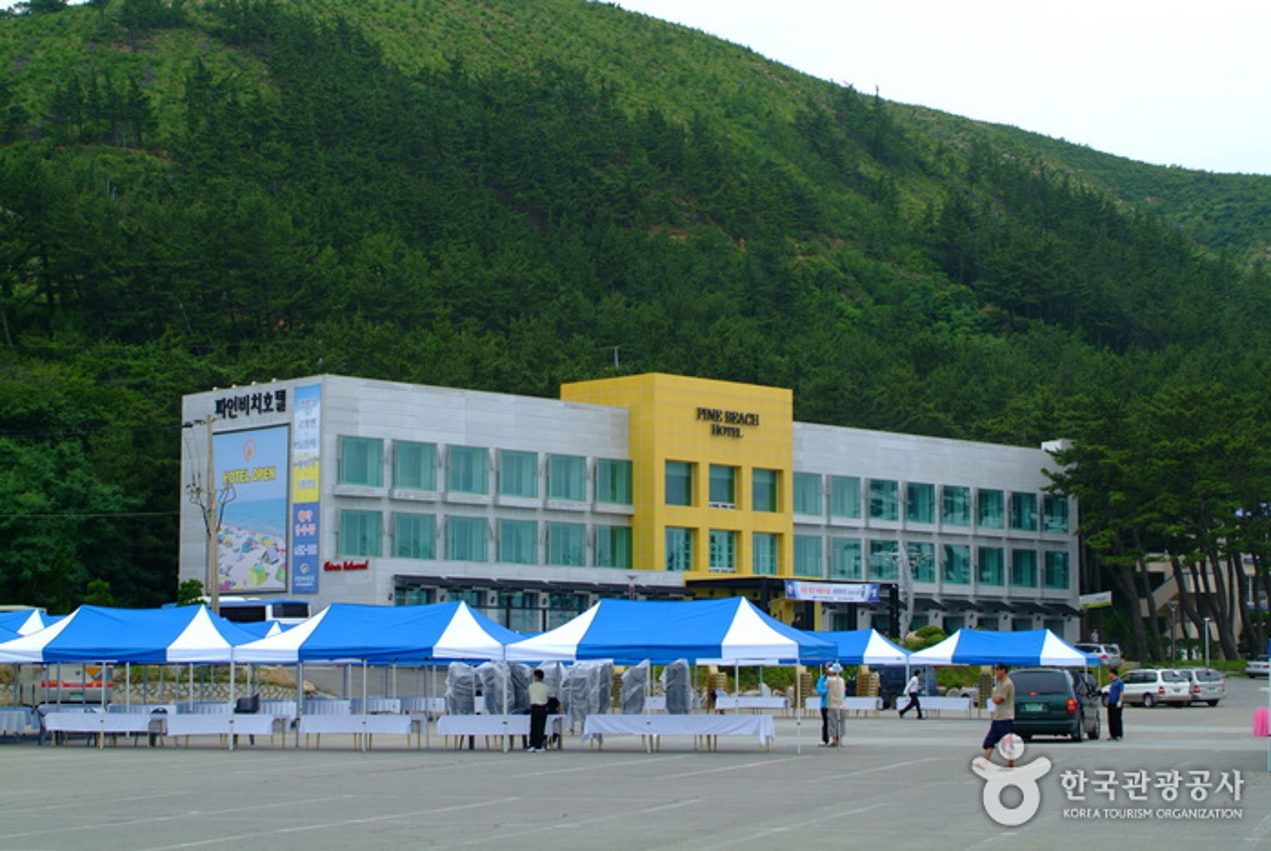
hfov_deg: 29.6
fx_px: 2404
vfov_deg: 20.1
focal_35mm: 68
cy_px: 426
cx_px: 636
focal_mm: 45
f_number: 6.7
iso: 200
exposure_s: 1/180
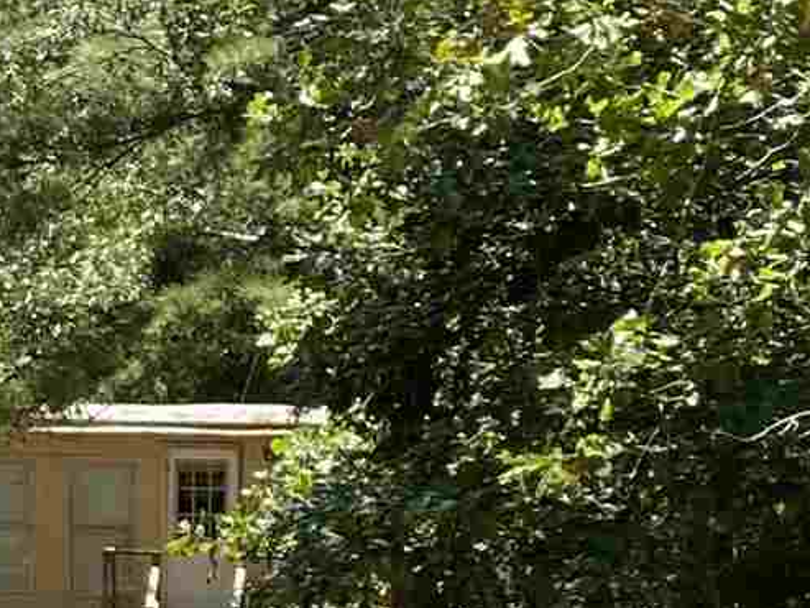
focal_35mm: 162
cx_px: -463
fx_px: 3792
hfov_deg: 11.6
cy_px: 511
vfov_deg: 9.1
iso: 32
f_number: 1.8
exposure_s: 1/898
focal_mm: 4.25
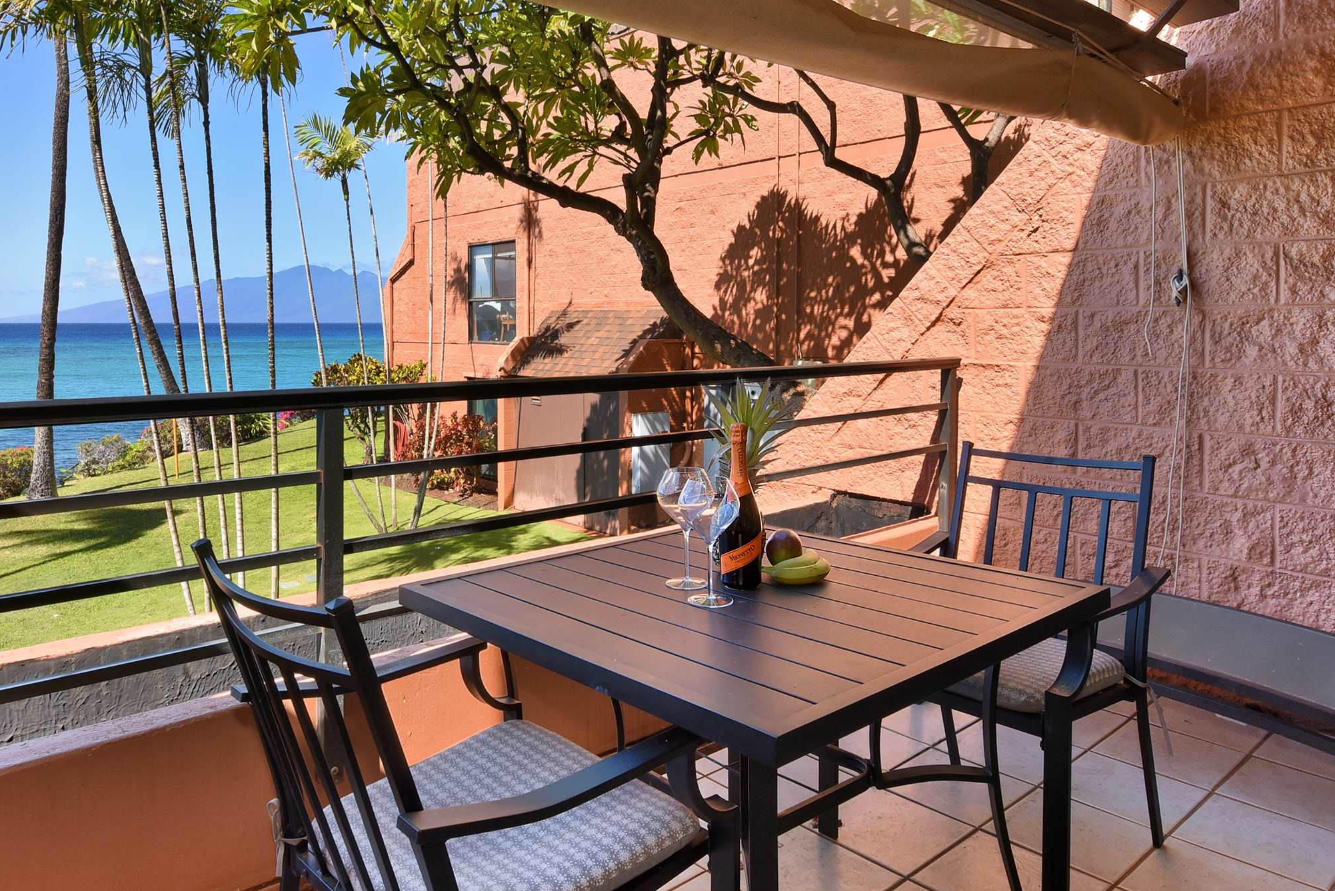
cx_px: 611
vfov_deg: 55.0
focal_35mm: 23
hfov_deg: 75.9
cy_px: 390
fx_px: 853
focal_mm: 15
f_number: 16
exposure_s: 1/60
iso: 1100
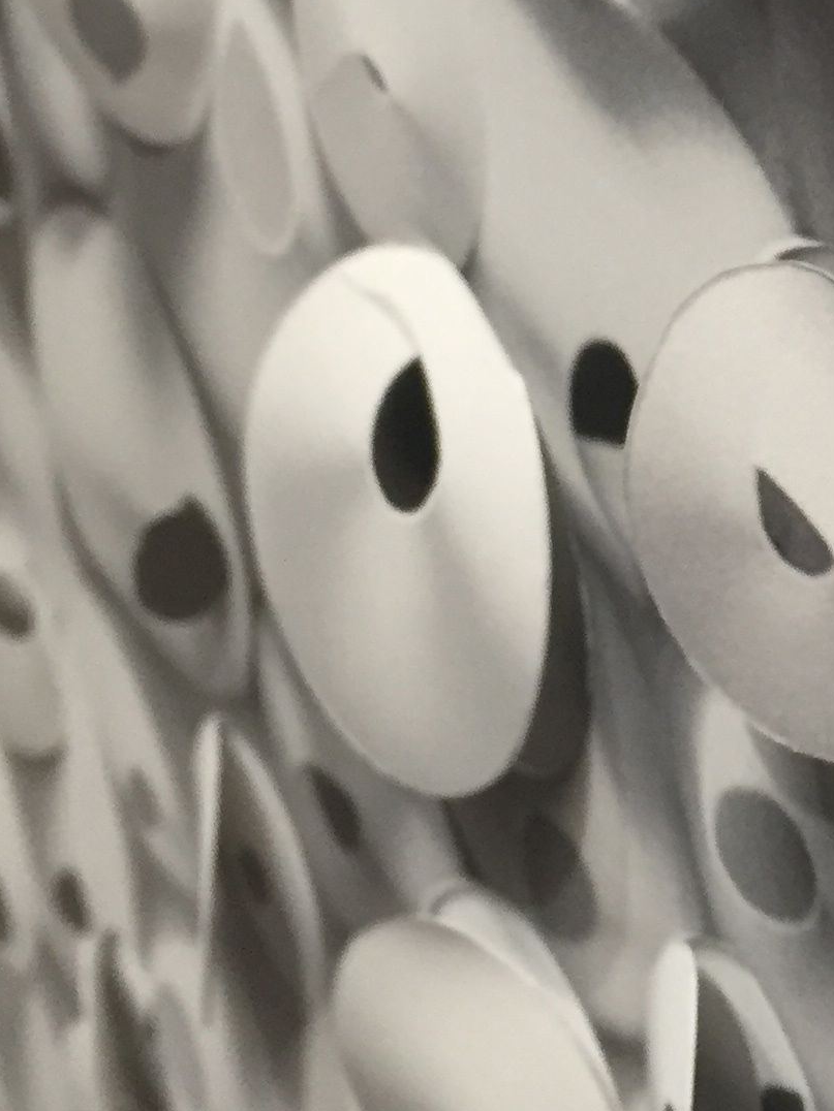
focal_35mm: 88
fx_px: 2827
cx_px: 881
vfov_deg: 21.8
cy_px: 122
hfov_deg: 16.4
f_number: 2.2
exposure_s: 1/33
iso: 64
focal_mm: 4.15
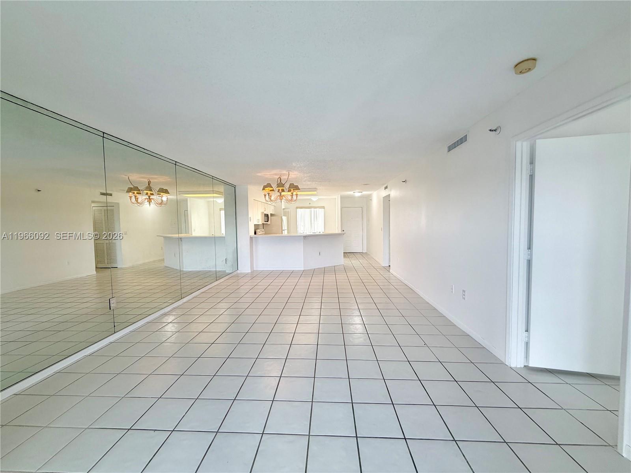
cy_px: 236
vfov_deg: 85.7
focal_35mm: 14
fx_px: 255
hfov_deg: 102.1
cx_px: 316
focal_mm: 2.22
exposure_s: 1/120
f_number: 2.2
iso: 80
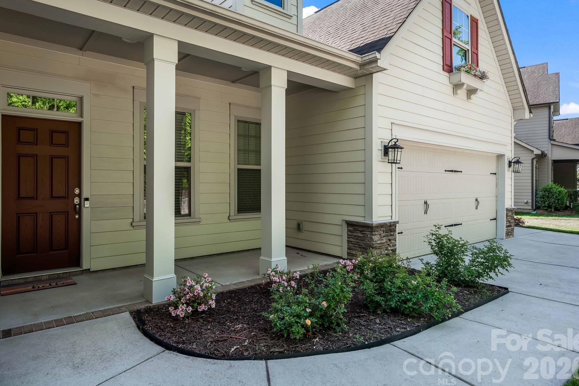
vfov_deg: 59.4
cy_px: 177
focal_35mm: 21
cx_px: 271
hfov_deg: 81.1
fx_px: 338
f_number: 5.6
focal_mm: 19
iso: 100
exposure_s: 1/80
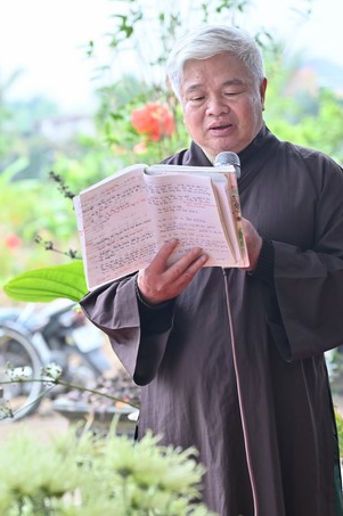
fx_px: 2464
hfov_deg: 8.0
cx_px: 177
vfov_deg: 12.0
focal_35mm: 172
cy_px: 264
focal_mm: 120
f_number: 5
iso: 800
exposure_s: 1/100
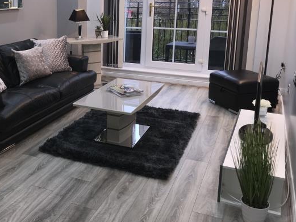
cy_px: 72
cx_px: 79
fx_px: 368
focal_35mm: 43
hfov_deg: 42.7
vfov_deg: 33.3
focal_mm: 3.99
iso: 20
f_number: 1.8
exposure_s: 1/46
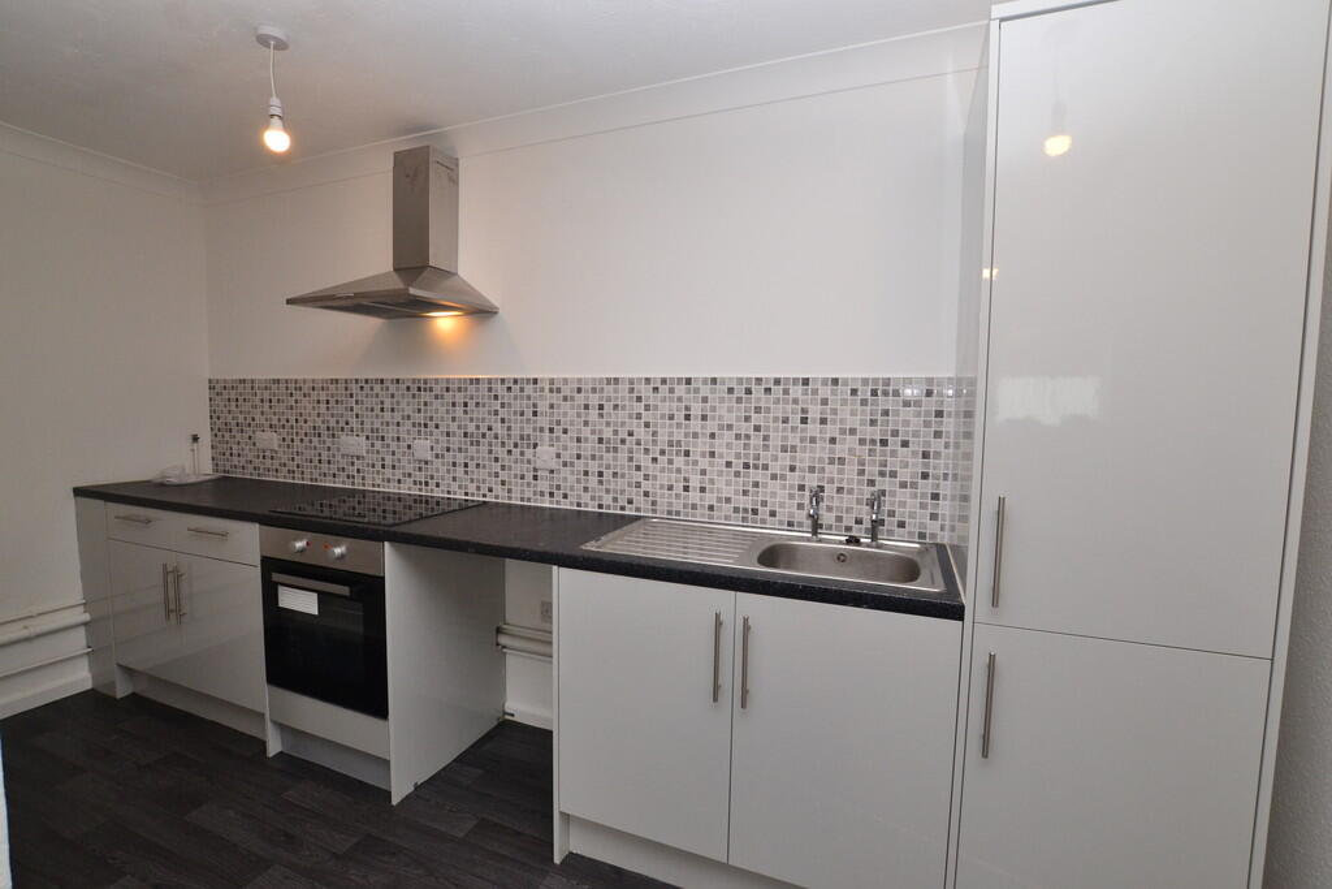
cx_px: 666
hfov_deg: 100.4
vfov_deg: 77.3
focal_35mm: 15
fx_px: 555
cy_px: 444
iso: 800
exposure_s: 1/100
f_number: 6.3
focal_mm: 10
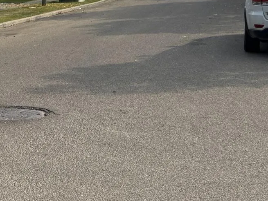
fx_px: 581
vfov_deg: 19.1
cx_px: -105
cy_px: -4
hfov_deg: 22.5
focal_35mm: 75
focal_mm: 6.76
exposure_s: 1/5319
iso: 100
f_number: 1.78
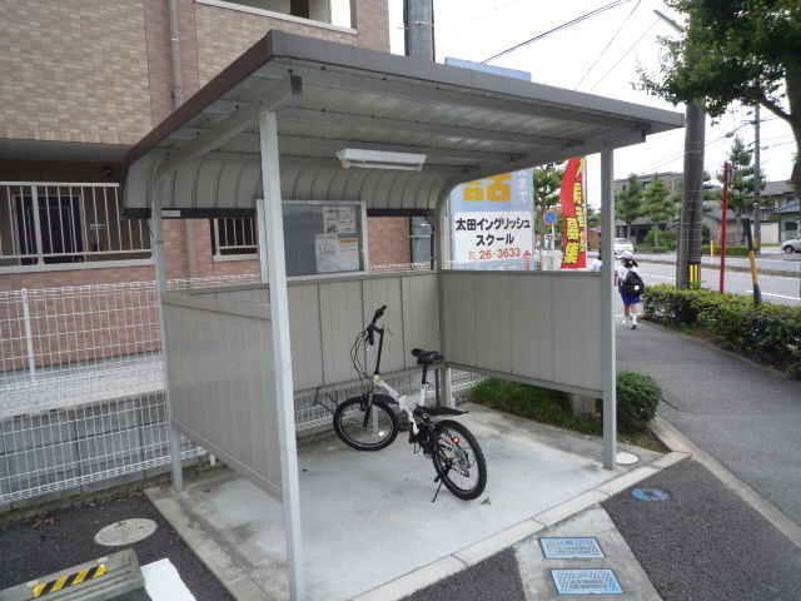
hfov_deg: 69.4
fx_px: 578
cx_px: 400
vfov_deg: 54.9
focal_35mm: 25
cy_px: 300
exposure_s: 1/640
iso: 100
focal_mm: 4.4
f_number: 2.8
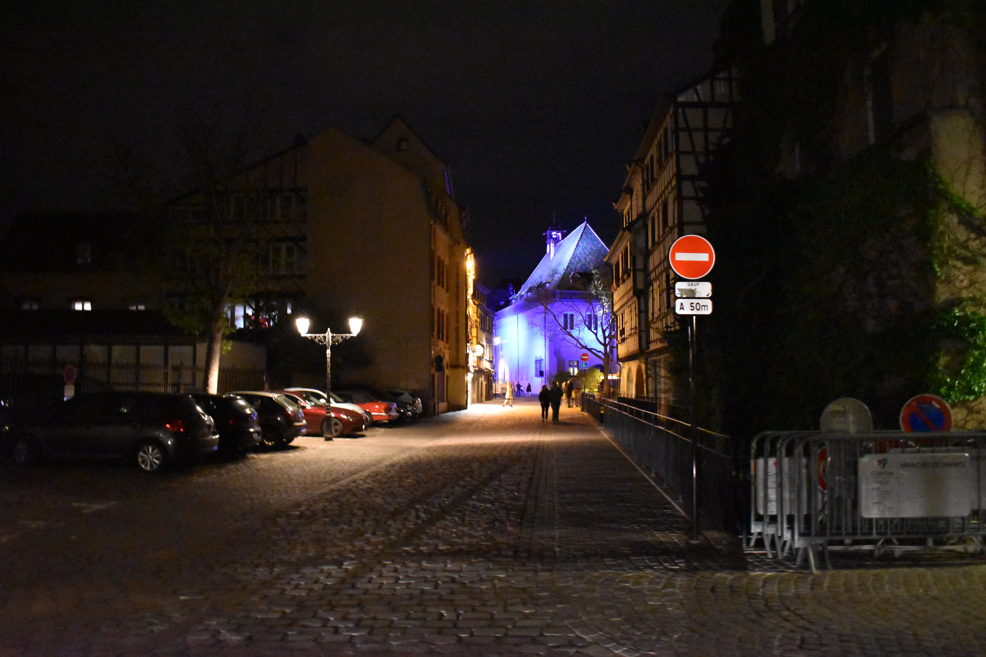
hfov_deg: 67.4
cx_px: 493
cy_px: 328
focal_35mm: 27
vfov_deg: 47.9
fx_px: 739
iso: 12800
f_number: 3.5
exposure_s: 1/25
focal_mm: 18
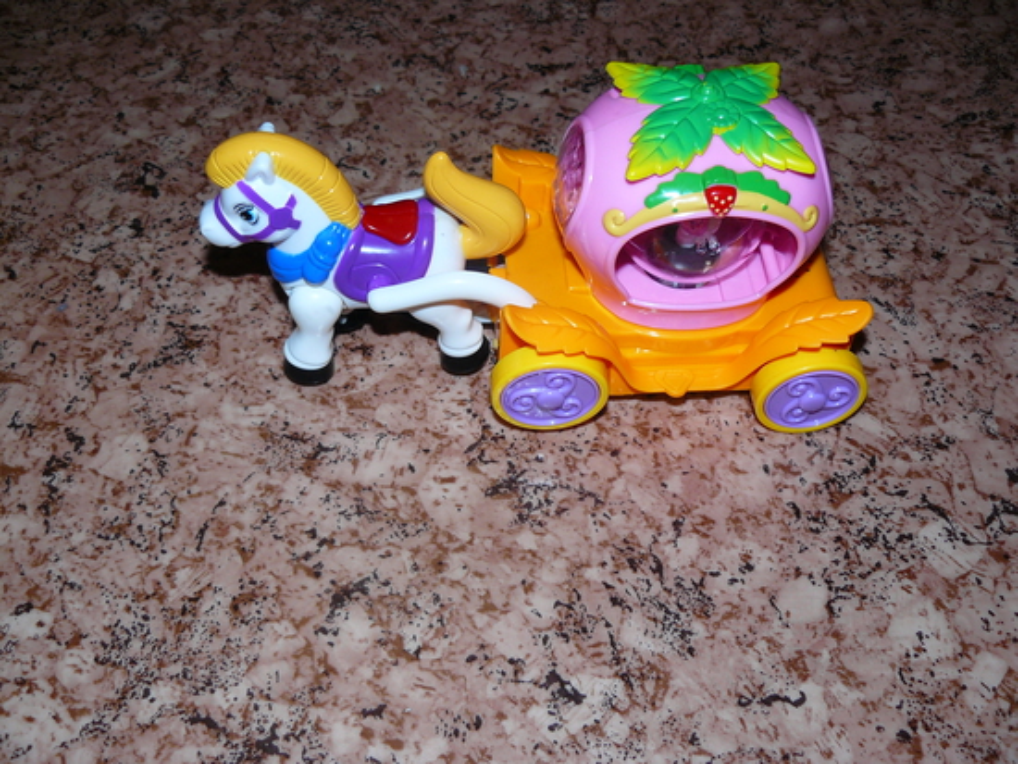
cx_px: 509
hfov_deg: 51.3
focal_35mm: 36
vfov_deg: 39.7
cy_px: 382
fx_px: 1059
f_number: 2.8
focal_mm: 6
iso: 100
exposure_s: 1/30
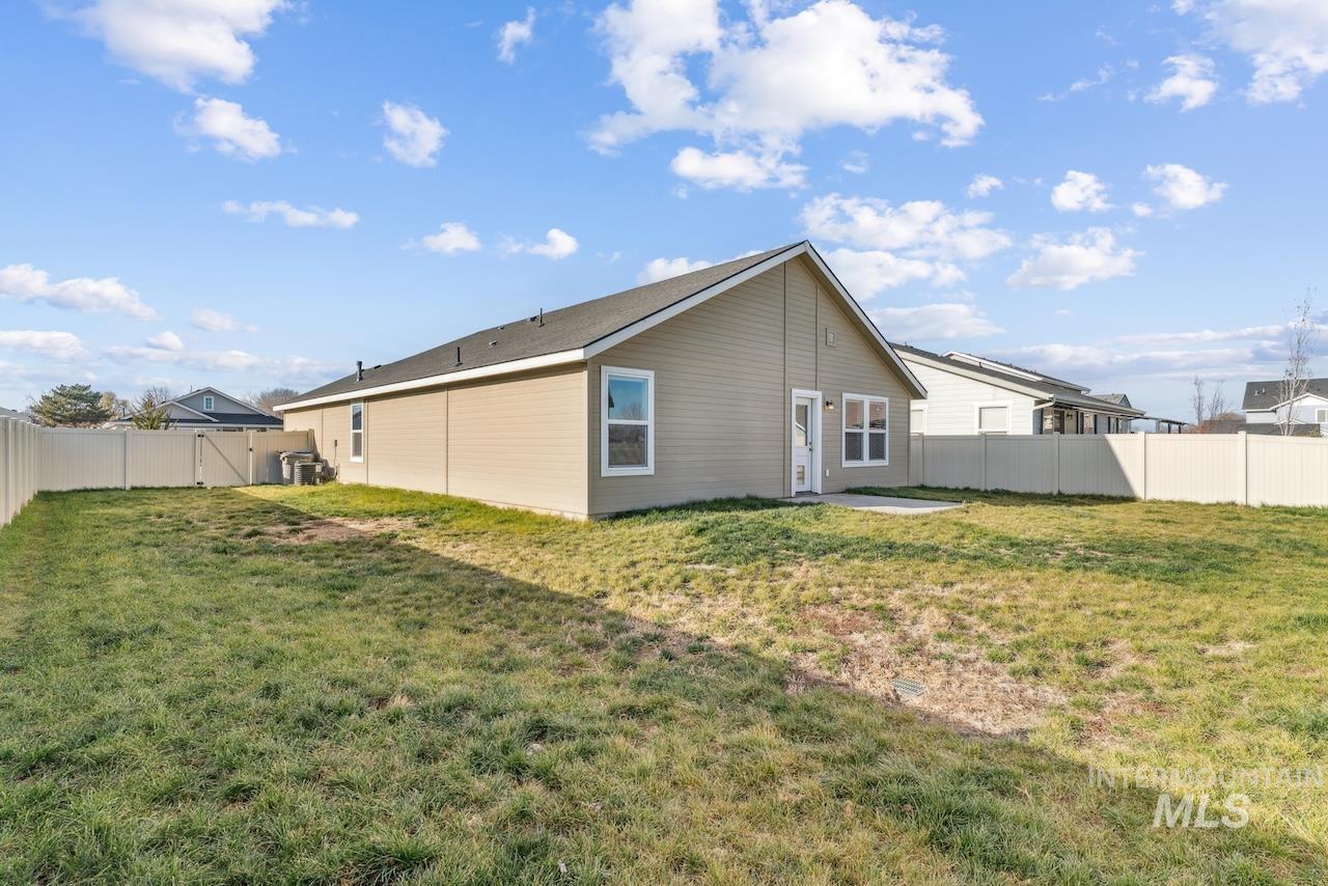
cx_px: 664
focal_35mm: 17
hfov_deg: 92.9
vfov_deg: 70.2
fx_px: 631
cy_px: 443
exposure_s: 1/320
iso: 400
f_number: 13
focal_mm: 17.1
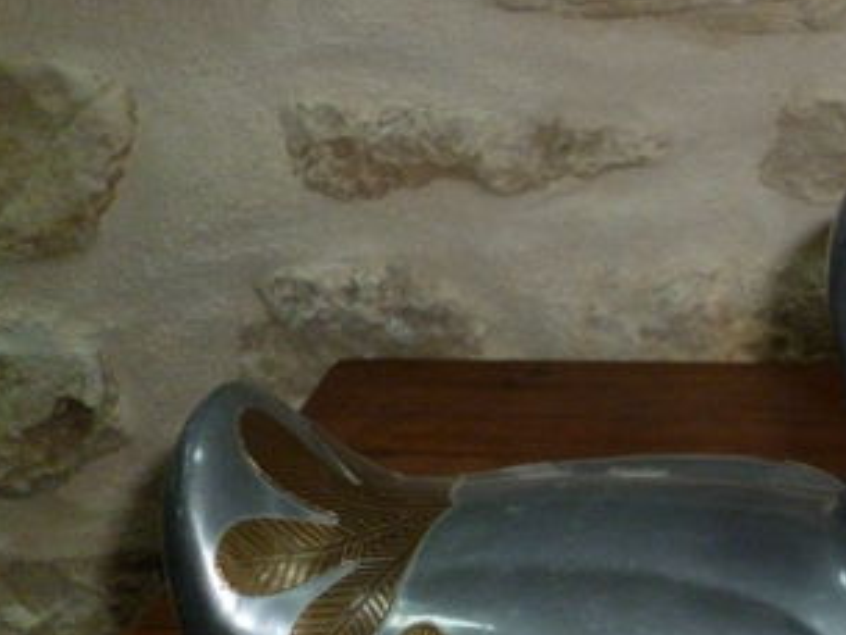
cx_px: 818
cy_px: 491
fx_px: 1540
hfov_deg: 29.0
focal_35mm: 63
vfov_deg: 23.0
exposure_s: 1/60
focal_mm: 5.7
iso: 400
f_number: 2.9
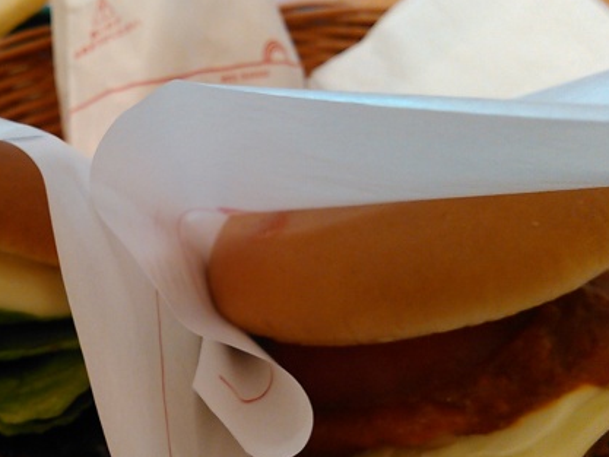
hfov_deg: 40.4
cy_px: 274
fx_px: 810
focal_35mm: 46
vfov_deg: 31.4
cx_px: 174
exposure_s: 1/16.7
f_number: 2.4
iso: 320
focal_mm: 4
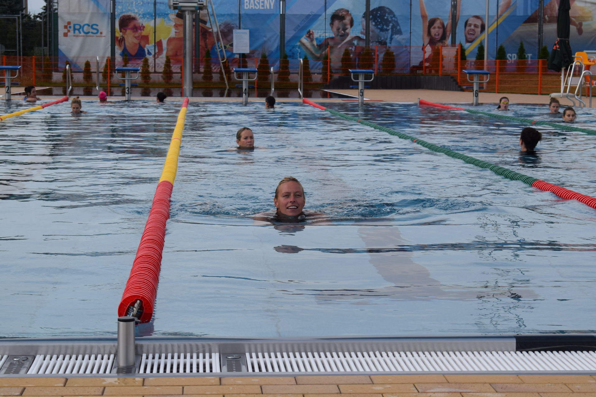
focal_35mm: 82
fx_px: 1366
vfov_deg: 16.6
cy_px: 198
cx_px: 298
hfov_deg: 24.6
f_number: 10
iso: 200
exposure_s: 1/400
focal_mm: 55
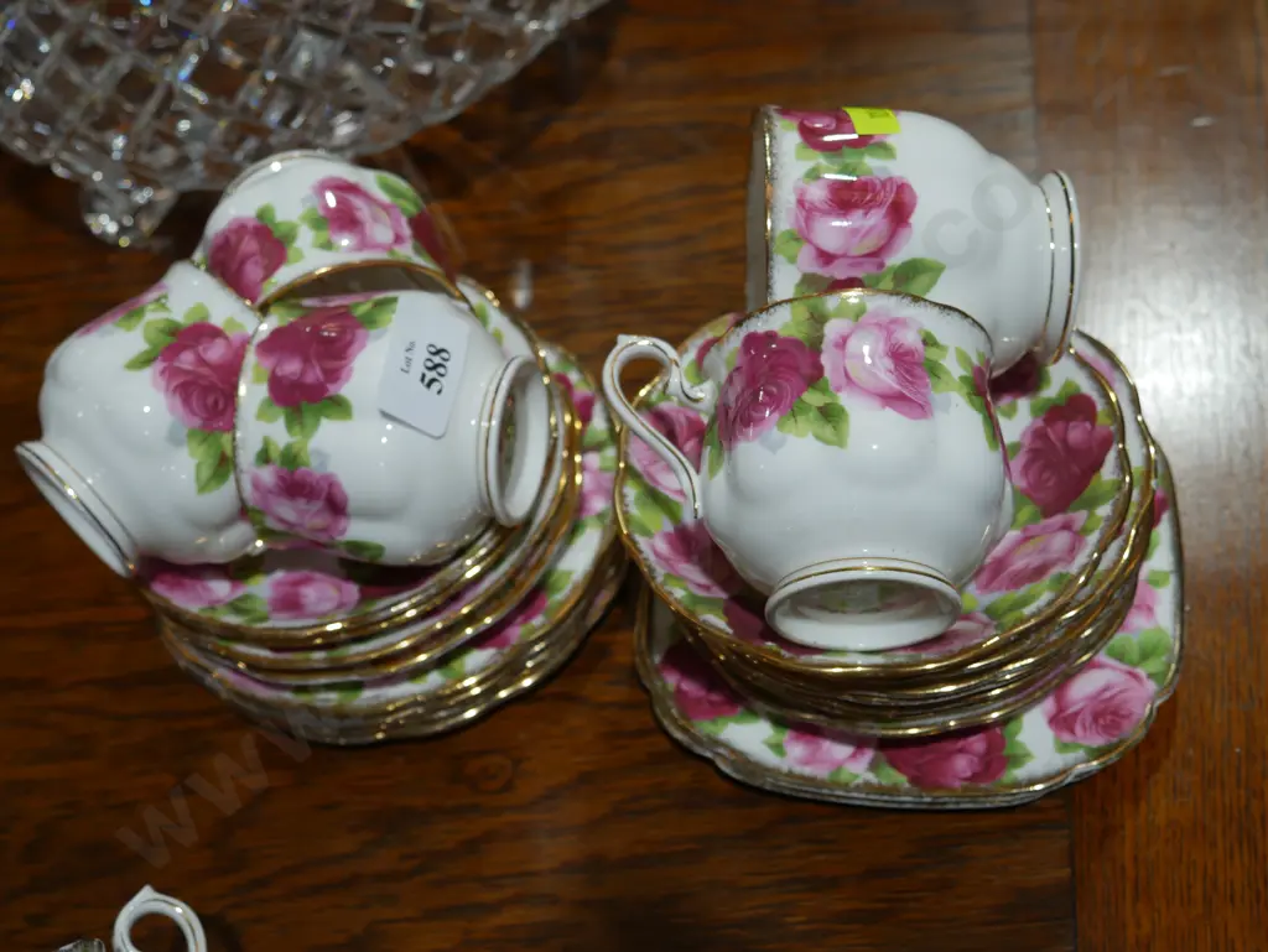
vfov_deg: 32.9
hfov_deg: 42.9
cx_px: 634
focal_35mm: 44
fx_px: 1612
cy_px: 476
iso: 200
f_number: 4.7
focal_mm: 22
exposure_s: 1/80
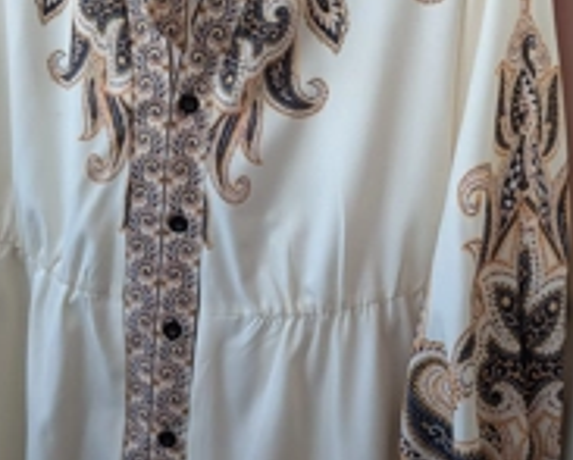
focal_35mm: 51
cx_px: 238
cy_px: 194
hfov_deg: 36.5
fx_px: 866
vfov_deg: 29.7
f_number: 1.85
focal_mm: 6.81
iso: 187
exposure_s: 1/66.6
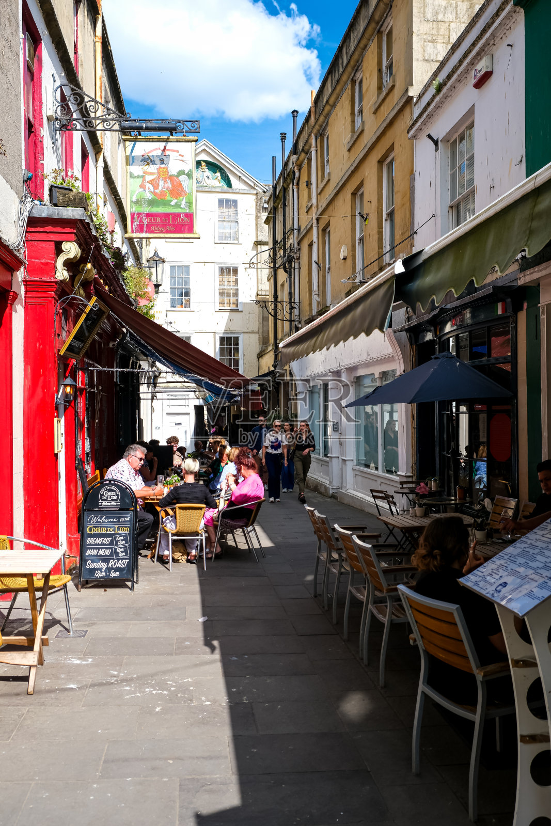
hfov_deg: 41.1
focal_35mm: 32
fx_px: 734
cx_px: 276
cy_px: 413
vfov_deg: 58.7
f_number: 5.6
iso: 160
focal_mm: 21.4
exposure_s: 1/340
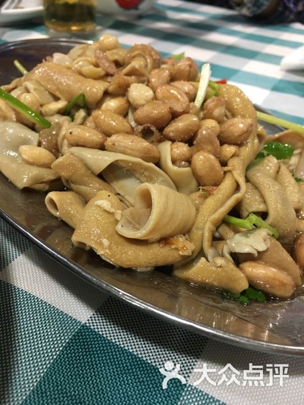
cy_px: 202
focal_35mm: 29
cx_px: 152
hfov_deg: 48.2
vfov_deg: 61.7
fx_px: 340
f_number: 2.2
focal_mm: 4.15
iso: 200
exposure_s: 1/20
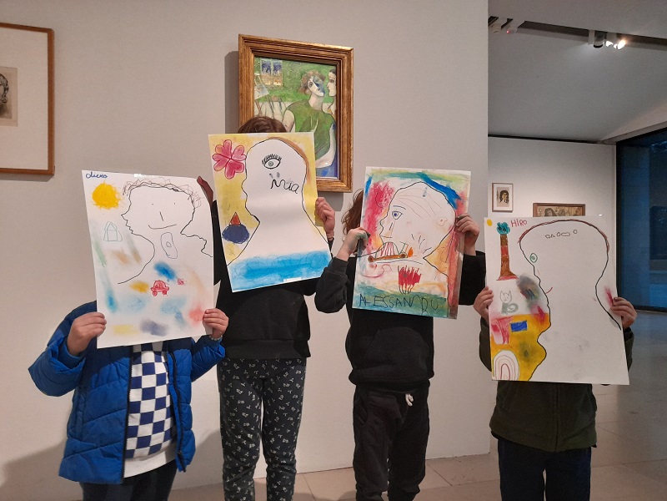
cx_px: 334
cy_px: 250
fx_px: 482
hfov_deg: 69.4
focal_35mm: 25
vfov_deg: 54.9
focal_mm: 4.6
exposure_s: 1/33
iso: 500
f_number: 2
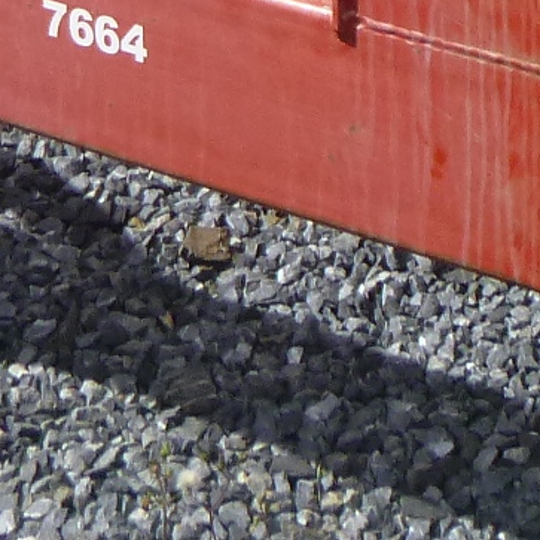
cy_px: -799
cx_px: 439
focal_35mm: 156
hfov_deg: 11.2
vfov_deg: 9.8
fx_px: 2753
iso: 100
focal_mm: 4.5
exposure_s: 1/800
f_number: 3.9
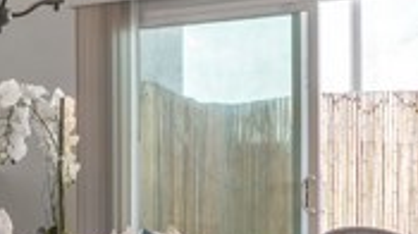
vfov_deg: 17.4
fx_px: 764
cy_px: 128
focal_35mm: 69
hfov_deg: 29.2
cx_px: 33
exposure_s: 1/40
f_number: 8
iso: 125
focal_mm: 18
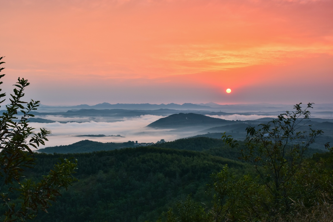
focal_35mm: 51
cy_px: 111
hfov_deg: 38.9
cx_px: 166
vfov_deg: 26.5
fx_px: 472
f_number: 11
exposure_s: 1/20
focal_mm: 34
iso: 100
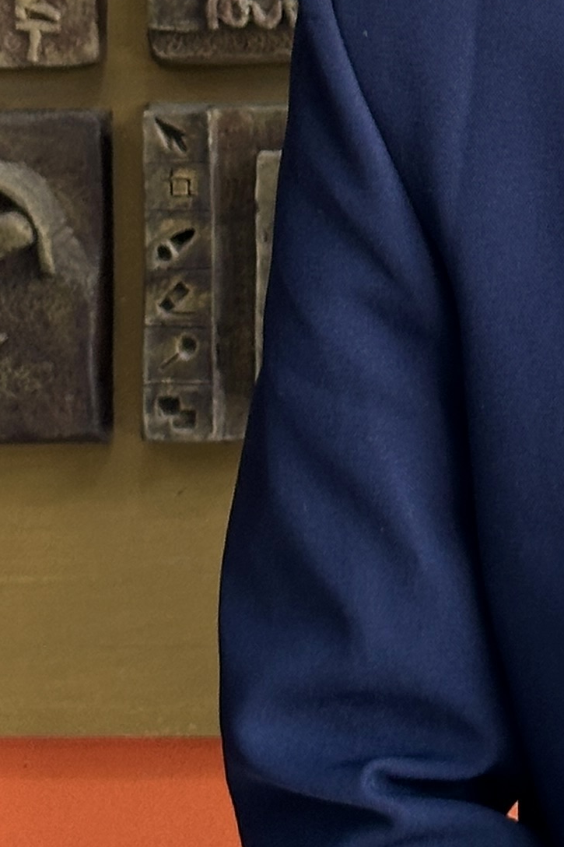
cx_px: 1014
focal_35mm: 185
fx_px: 4349
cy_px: -335
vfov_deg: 10.8
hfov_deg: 7.2
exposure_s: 1/50
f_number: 1.78
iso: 64
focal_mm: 6.86
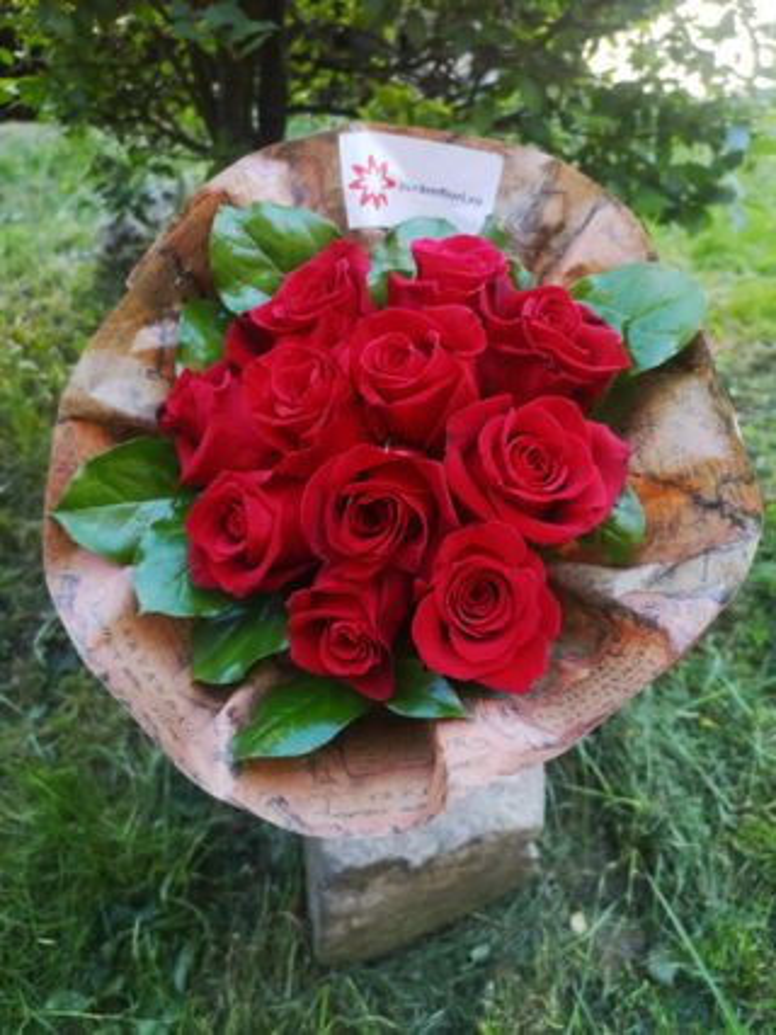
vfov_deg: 65.3
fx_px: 807
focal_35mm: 27
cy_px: 518
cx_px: 388
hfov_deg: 51.3
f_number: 1.8
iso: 64
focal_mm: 4
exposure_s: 1/120
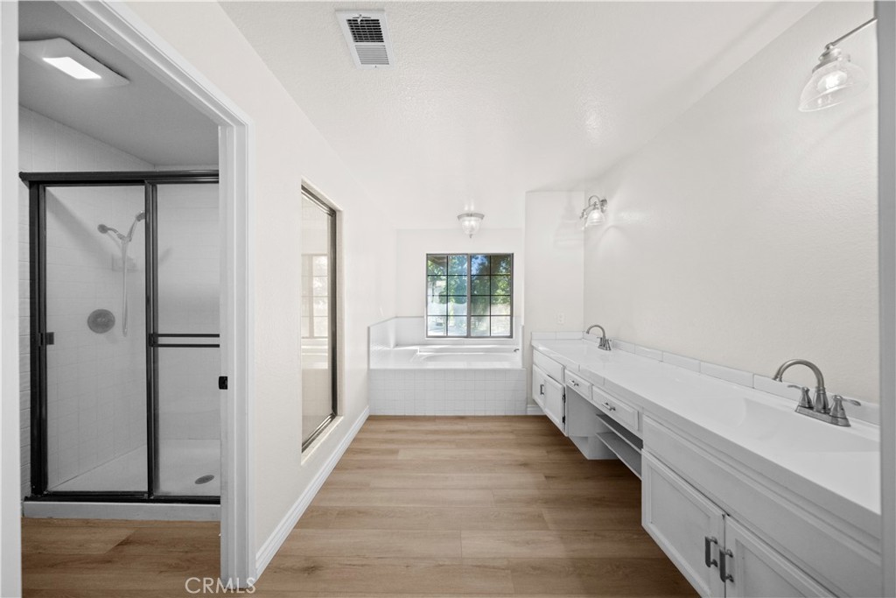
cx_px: 448
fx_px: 299
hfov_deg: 112.6
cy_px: 299
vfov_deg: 90.0
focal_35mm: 12
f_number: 5
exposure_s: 1/160
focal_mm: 12
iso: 800
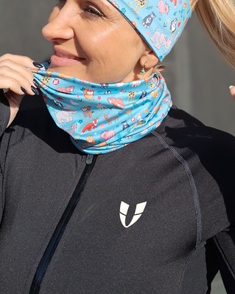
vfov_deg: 38.3
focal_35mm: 46
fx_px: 399
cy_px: 46
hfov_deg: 32.3
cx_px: 168
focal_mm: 5.54
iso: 40
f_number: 1.8
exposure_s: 1/1812
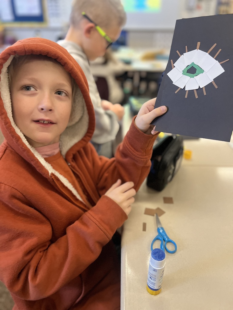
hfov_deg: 53.1
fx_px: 233
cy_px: 155
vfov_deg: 67.3
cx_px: 116
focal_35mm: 26
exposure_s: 1/59
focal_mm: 5.7
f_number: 1.5
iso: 500
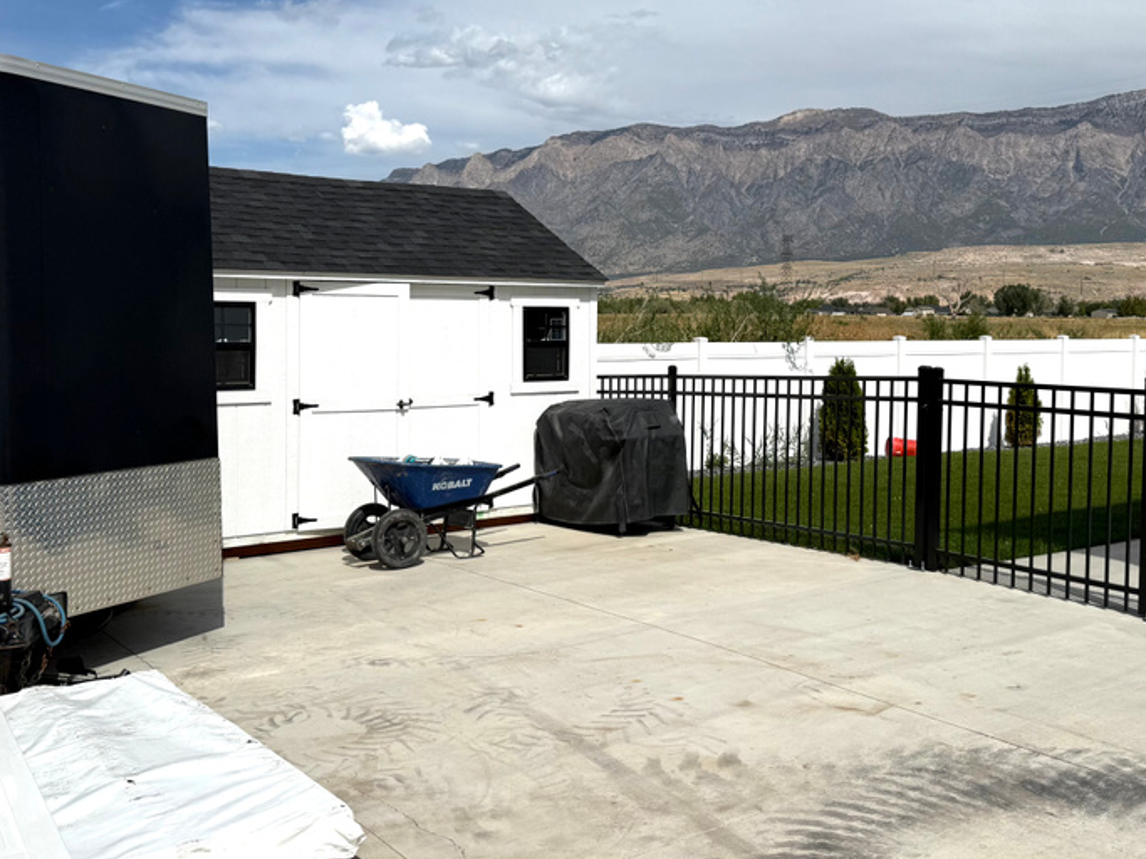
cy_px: 341
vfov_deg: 39.5
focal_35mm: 36
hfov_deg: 51.3
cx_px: 597
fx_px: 1192
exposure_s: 1/11905
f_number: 1.78
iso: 80
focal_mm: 6.76
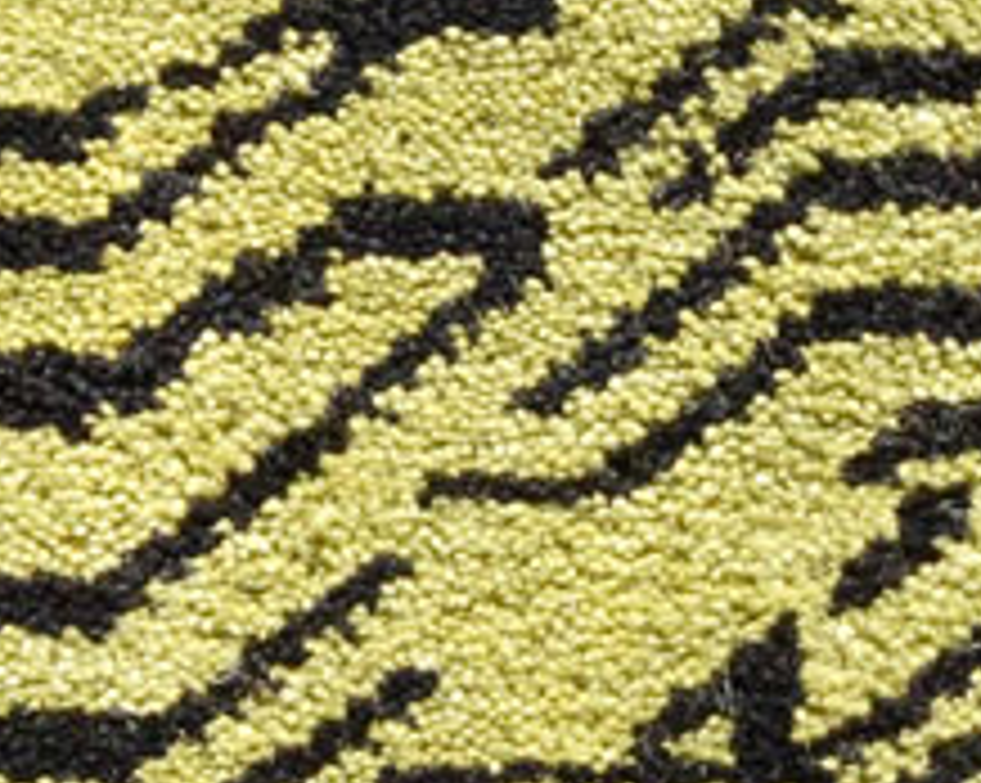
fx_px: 7774
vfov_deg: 5.6
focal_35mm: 268
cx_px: 1224
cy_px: 1534
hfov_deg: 7.2
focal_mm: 26
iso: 800
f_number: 14
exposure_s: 1/800
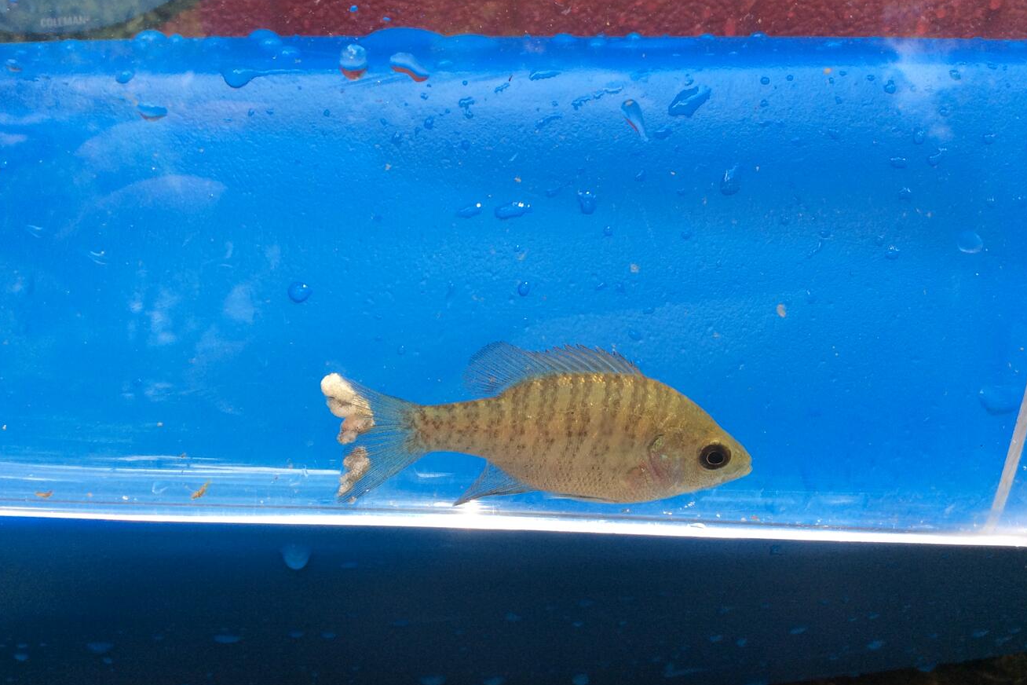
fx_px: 998
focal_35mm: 35
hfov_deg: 54.4
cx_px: 506
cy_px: 322
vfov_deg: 37.8
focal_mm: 3.3
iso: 32
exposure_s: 1/125
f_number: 2.4
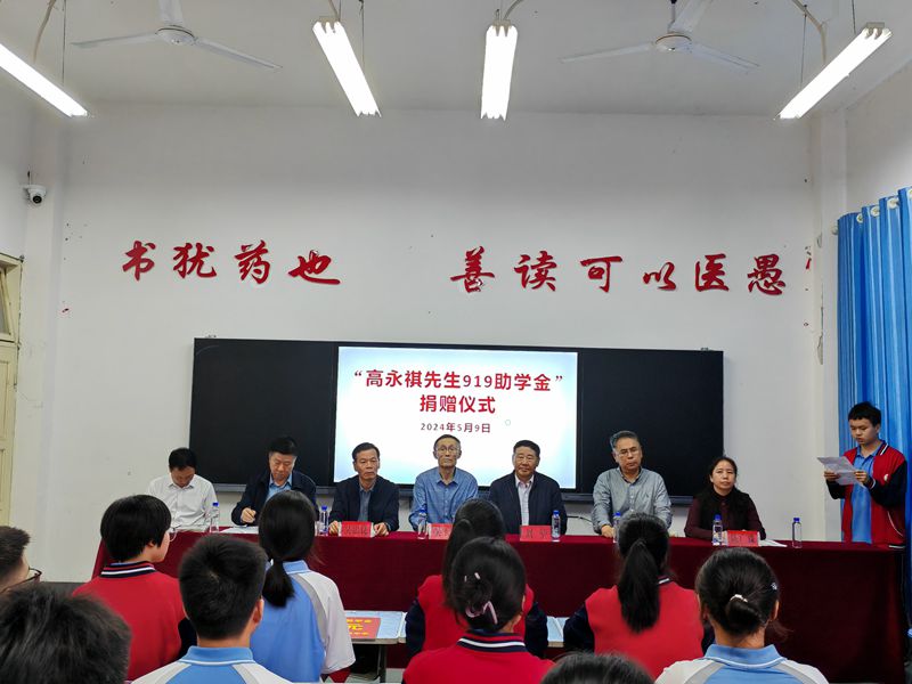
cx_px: 456
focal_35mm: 33
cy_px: 342
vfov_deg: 42.9
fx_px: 869
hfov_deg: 55.4
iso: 100
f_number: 1.9
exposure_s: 1/45
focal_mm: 5.52
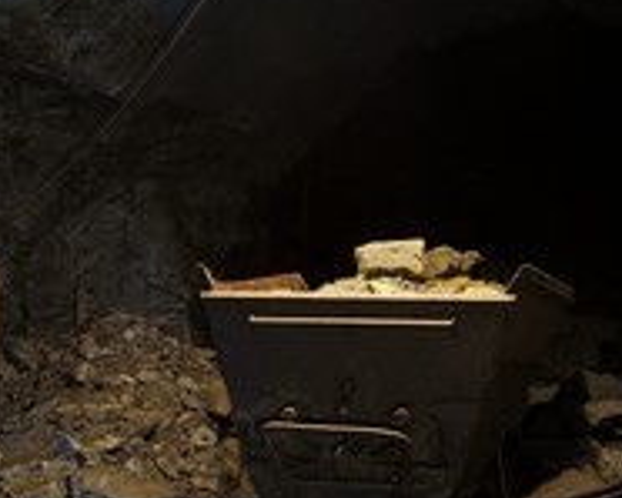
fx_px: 1326
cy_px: 338
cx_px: 100
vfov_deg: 21.2
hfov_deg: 25.8
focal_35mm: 72
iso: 800
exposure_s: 8
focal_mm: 34
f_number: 5.6
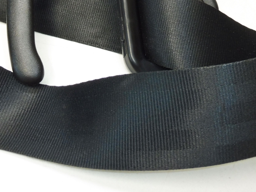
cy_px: 3
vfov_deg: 26.2
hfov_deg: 36.1
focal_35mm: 53
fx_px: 392
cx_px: 118
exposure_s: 1/60
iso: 200
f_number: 3.5
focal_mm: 4.3
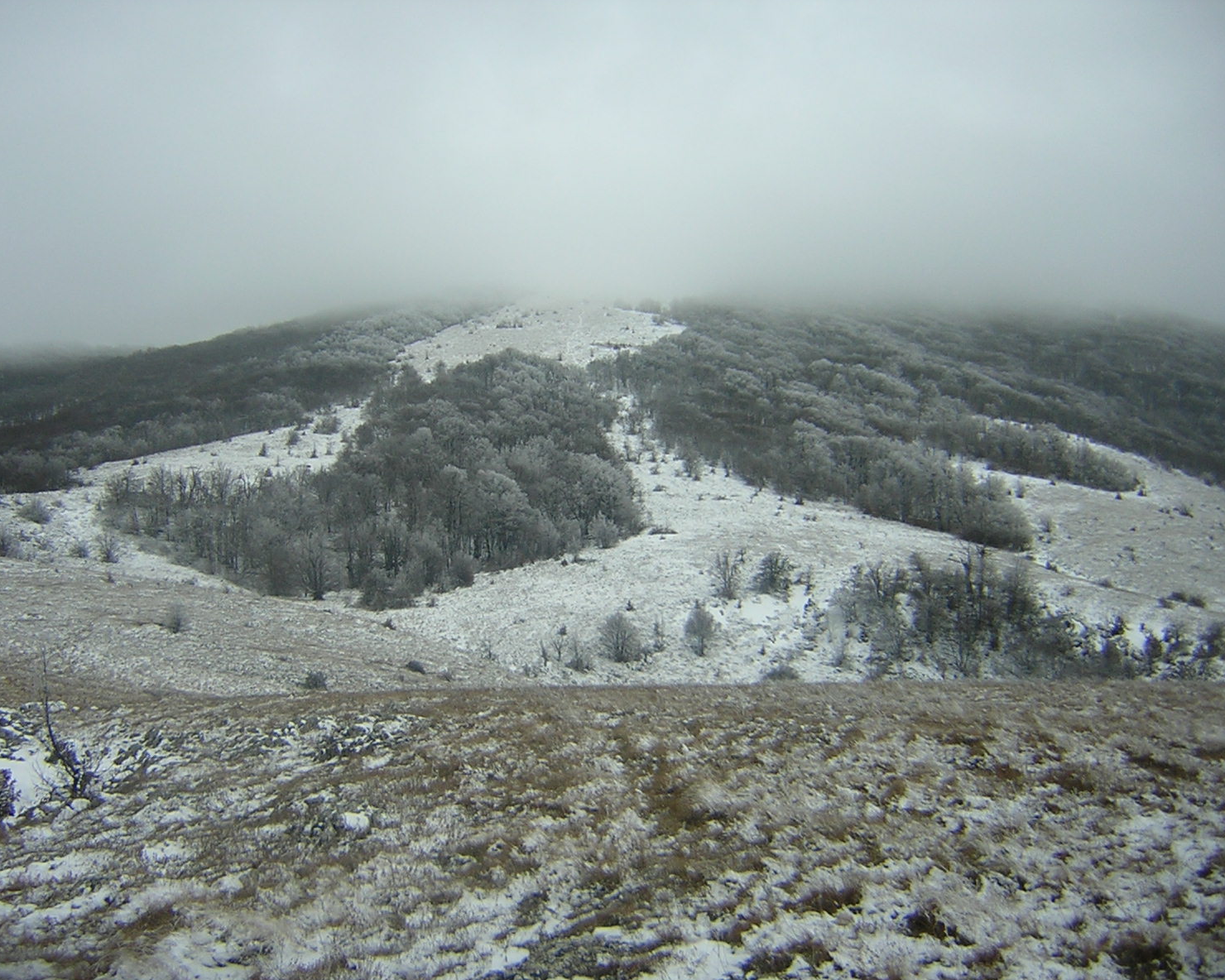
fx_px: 1378
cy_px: 495
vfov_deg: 39.2
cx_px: 578
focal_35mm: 38
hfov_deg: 47.9
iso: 100
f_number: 2.6
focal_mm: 4.7
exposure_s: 1/137
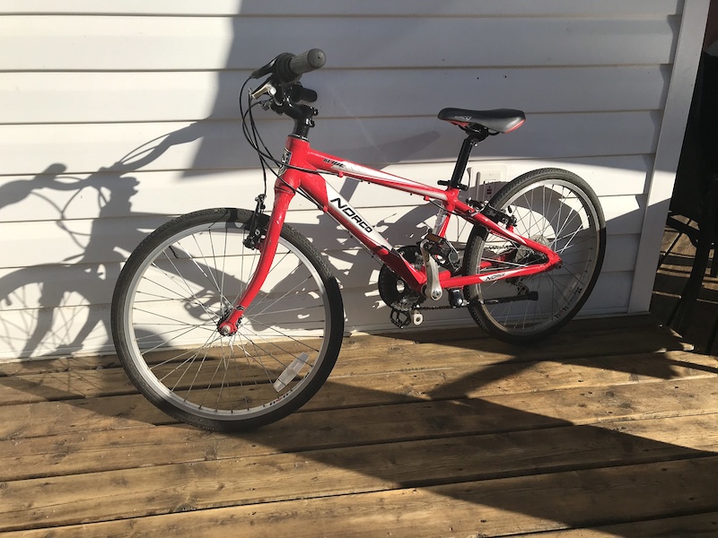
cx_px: 359
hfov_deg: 63.4
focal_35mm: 28
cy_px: 269
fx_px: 581
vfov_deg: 49.7
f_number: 1.8
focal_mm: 3.99
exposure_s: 1/3546
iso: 20
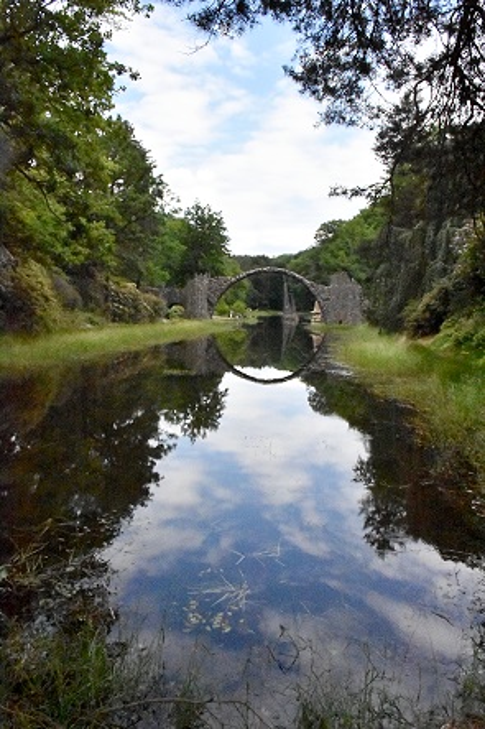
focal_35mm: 27
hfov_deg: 47.9
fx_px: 546
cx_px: 242
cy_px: 364
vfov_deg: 67.4
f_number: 14
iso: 14400
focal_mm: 18
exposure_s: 1/8000
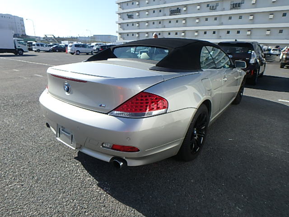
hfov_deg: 79.0
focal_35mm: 21
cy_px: 108
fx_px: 175
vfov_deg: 63.4
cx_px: 144
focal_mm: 3.7
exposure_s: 1/1000
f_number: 3.5
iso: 125
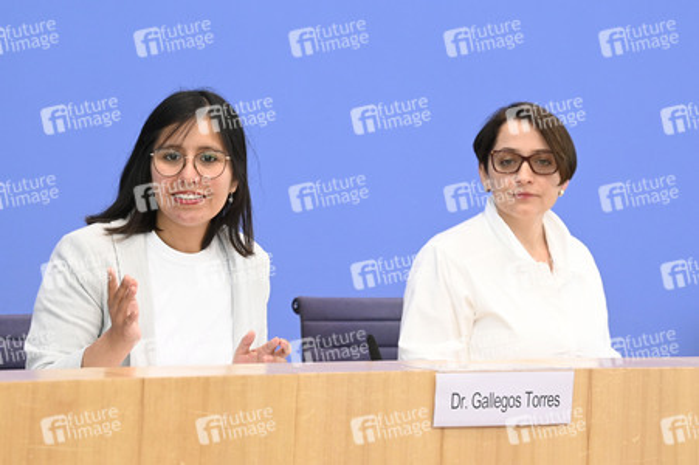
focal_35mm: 200
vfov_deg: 6.9
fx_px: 3880
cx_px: 350
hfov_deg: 10.3
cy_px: 232
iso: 4000
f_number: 6.3
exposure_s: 1/500
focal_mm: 200
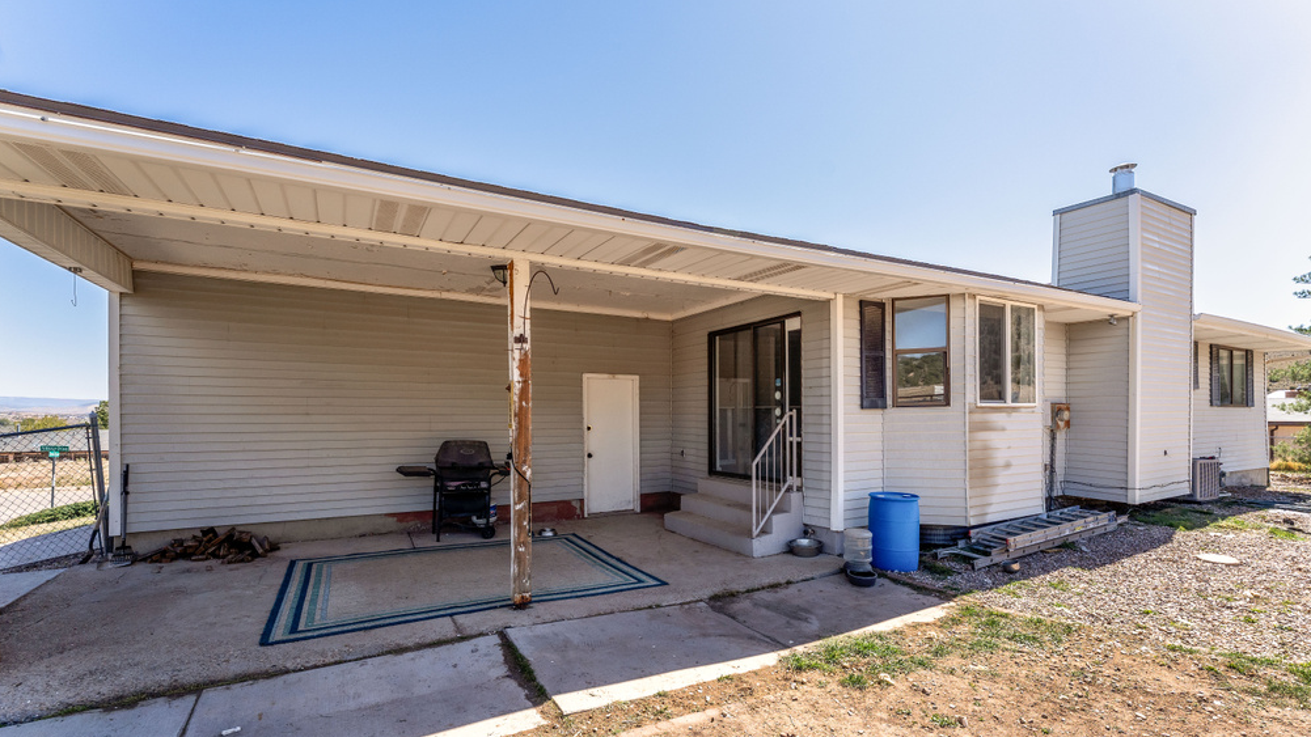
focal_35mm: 15
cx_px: 651
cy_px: 414
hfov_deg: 103.0
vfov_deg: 70.2
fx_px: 521
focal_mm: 14
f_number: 7.1
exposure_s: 1/640
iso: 320
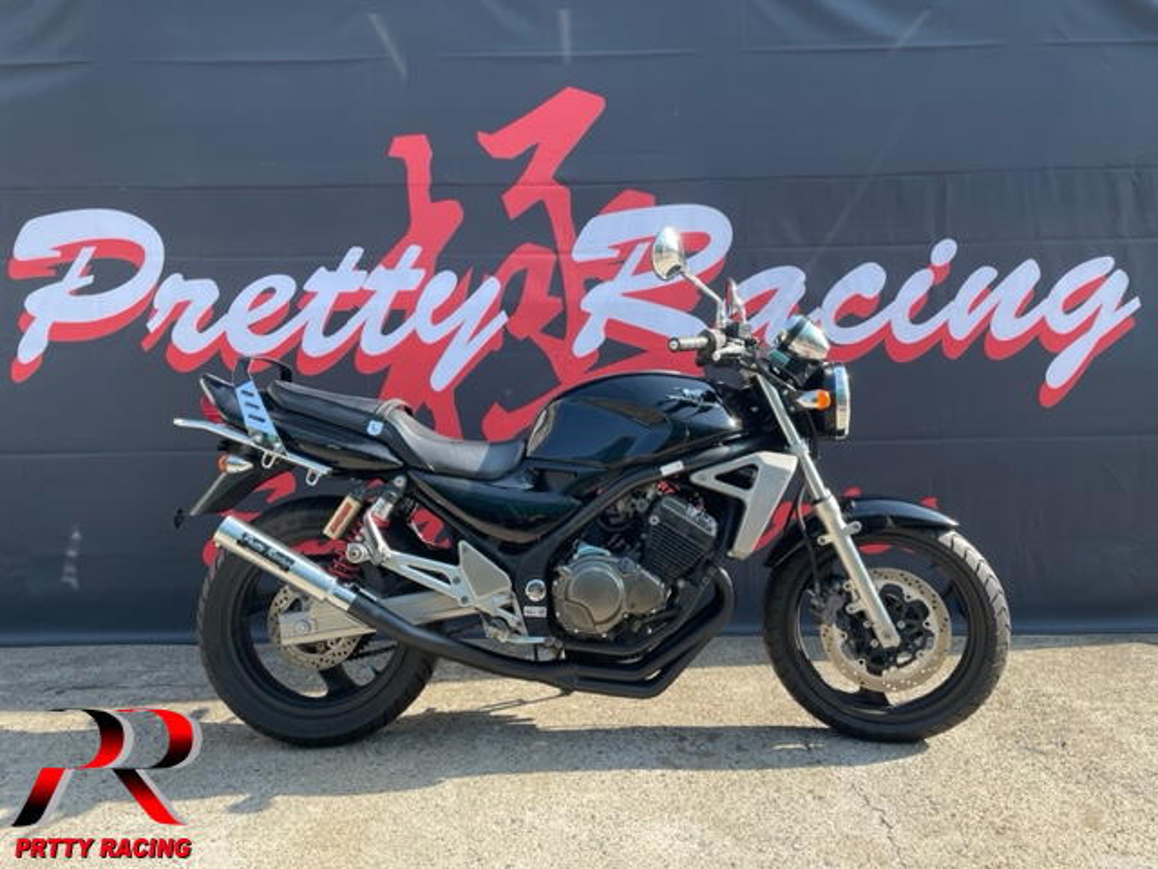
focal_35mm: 26
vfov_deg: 53.1
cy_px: 434
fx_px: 870
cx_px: 579
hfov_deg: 67.3
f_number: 1.6
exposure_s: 1/636
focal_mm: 4.2
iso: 32
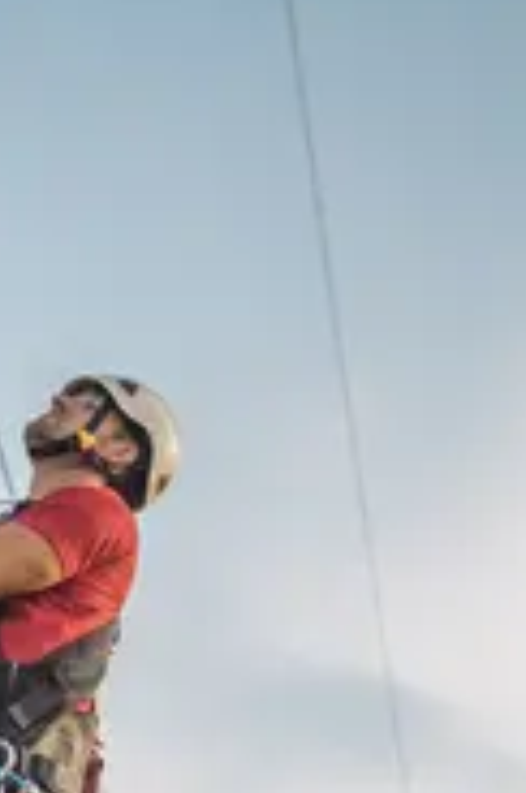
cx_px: 2
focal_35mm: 136
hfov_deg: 10.0
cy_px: 634
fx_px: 2992
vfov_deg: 15.0
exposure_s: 1/1600
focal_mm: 50
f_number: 3.2
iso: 100
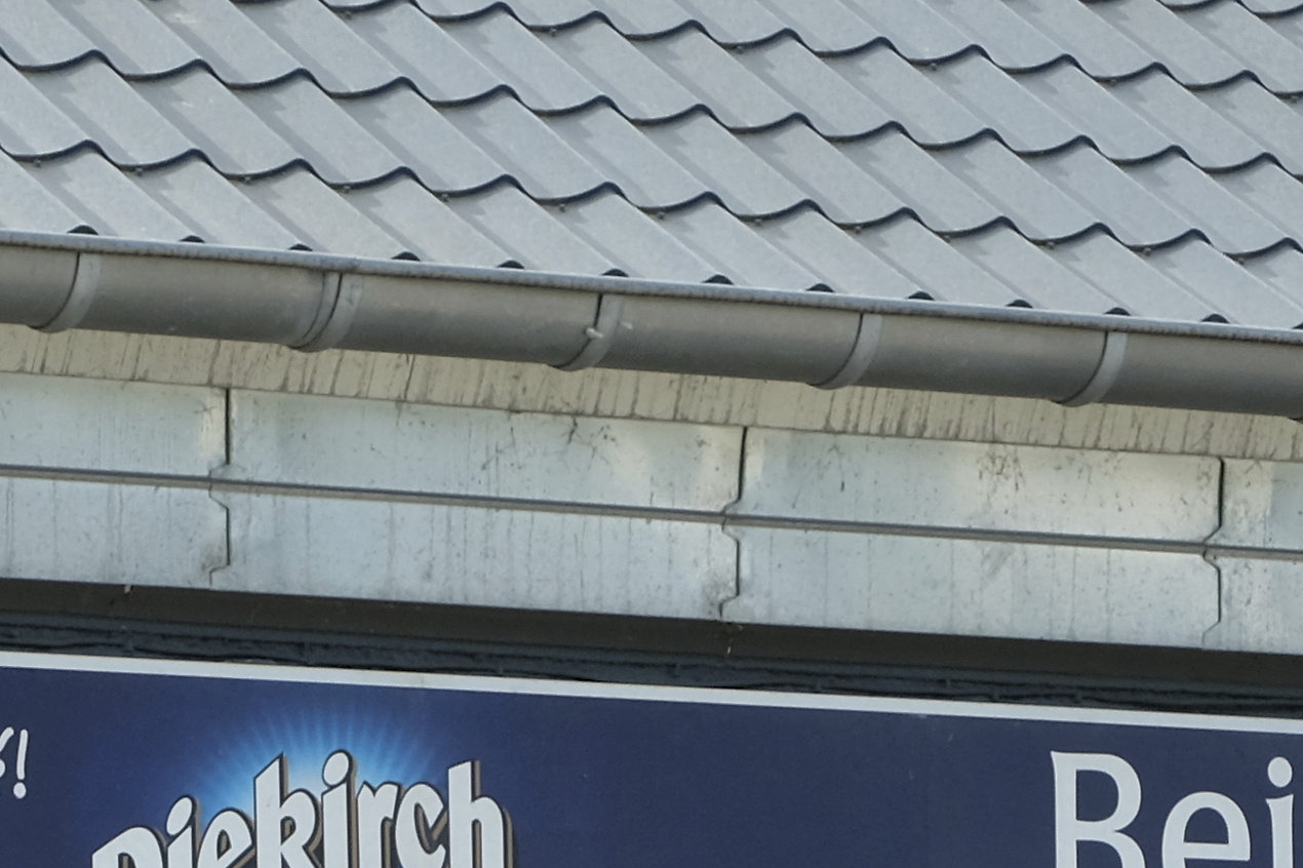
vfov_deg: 5.6
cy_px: 1657
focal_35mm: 241
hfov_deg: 8.4
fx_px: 8720
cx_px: -328
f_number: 6.4
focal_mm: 34.2
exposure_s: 1/350
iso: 400
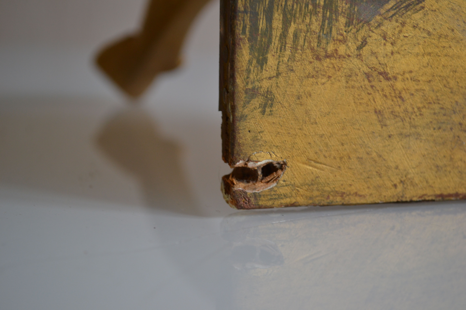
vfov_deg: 20.6
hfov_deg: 30.5
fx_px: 854
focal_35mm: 66
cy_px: 155
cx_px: 233
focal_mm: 44
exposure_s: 1/20
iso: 400
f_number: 5.3
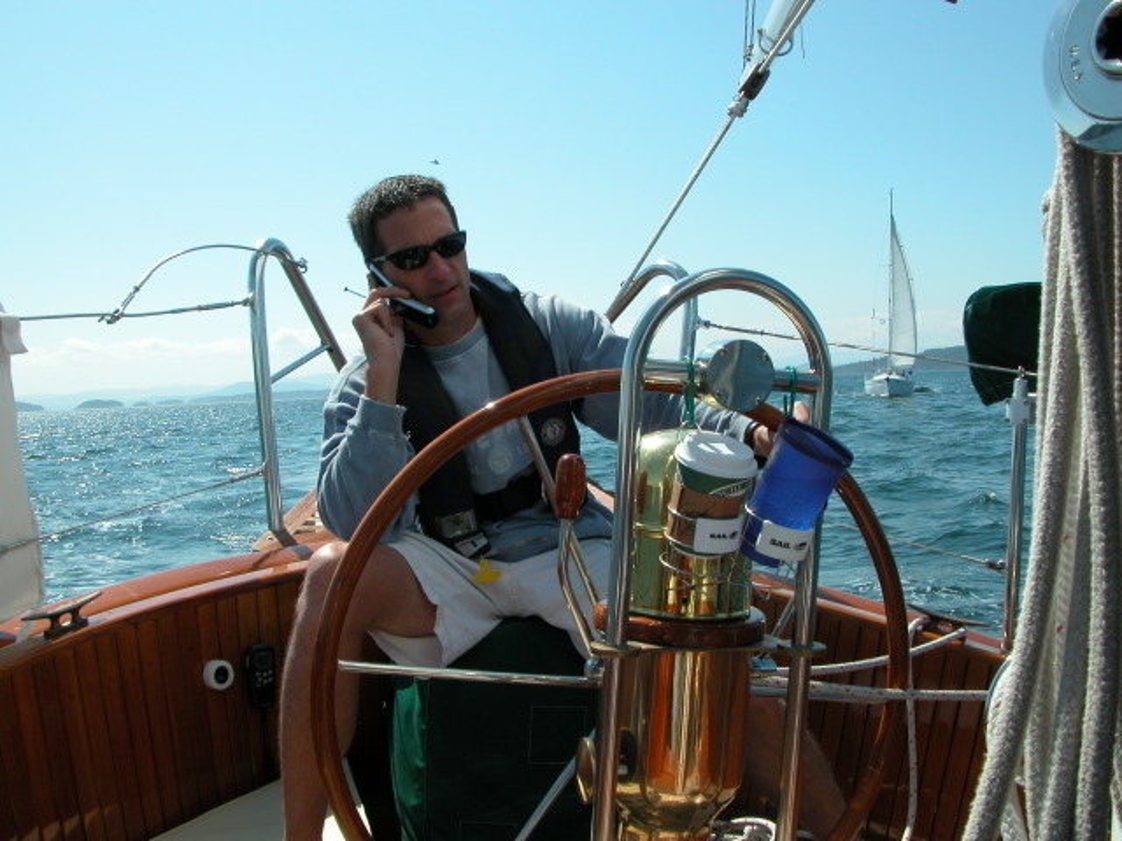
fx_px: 1134
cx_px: 561
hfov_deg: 52.6
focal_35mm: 35
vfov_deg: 40.7
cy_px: 420
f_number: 8
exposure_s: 1/278
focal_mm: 8.9
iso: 100
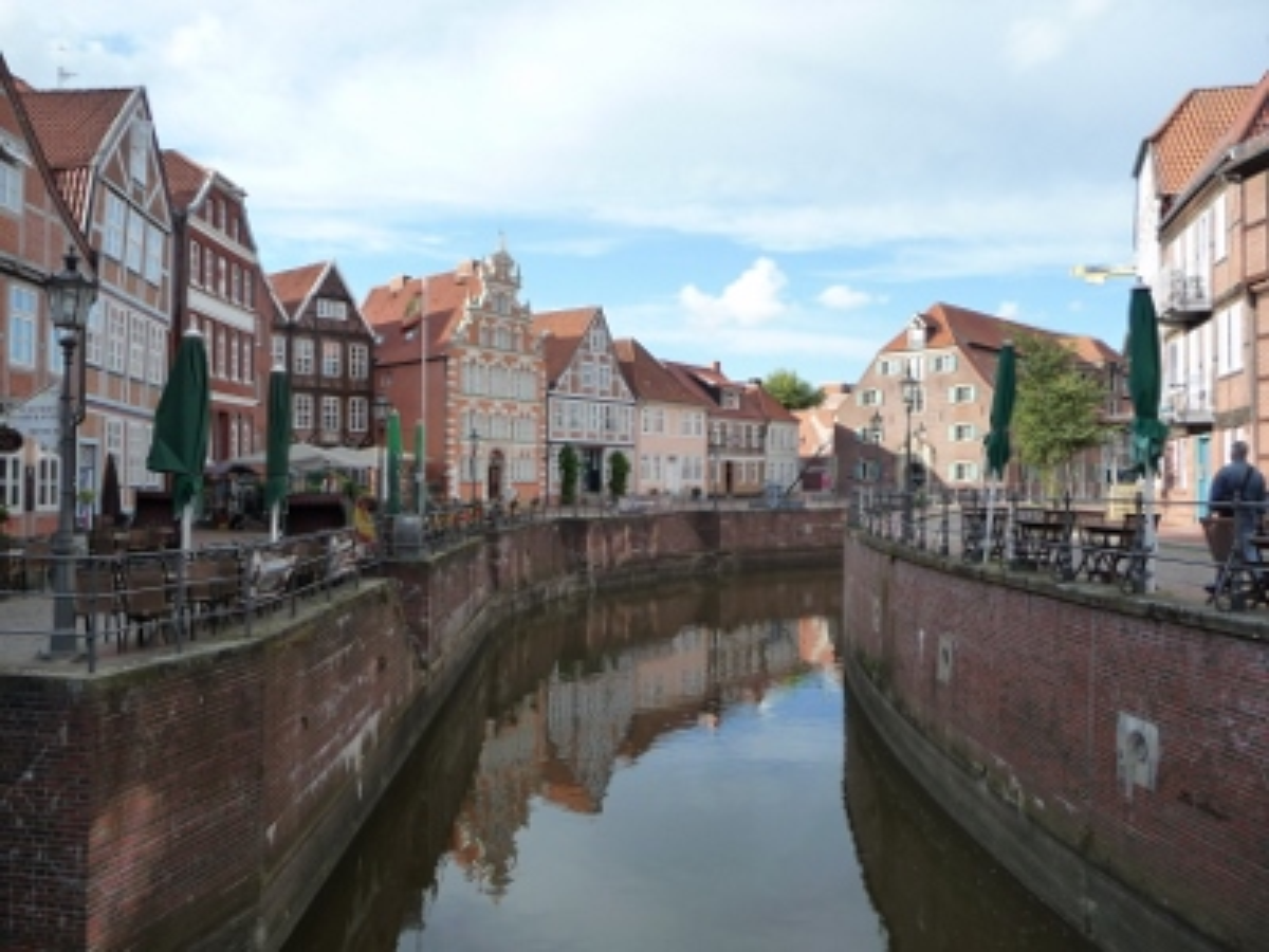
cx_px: 634
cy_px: 476
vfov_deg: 46.8
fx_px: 1100
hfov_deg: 60.0
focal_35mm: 30
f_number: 3.4
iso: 160
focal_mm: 5
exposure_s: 1/500
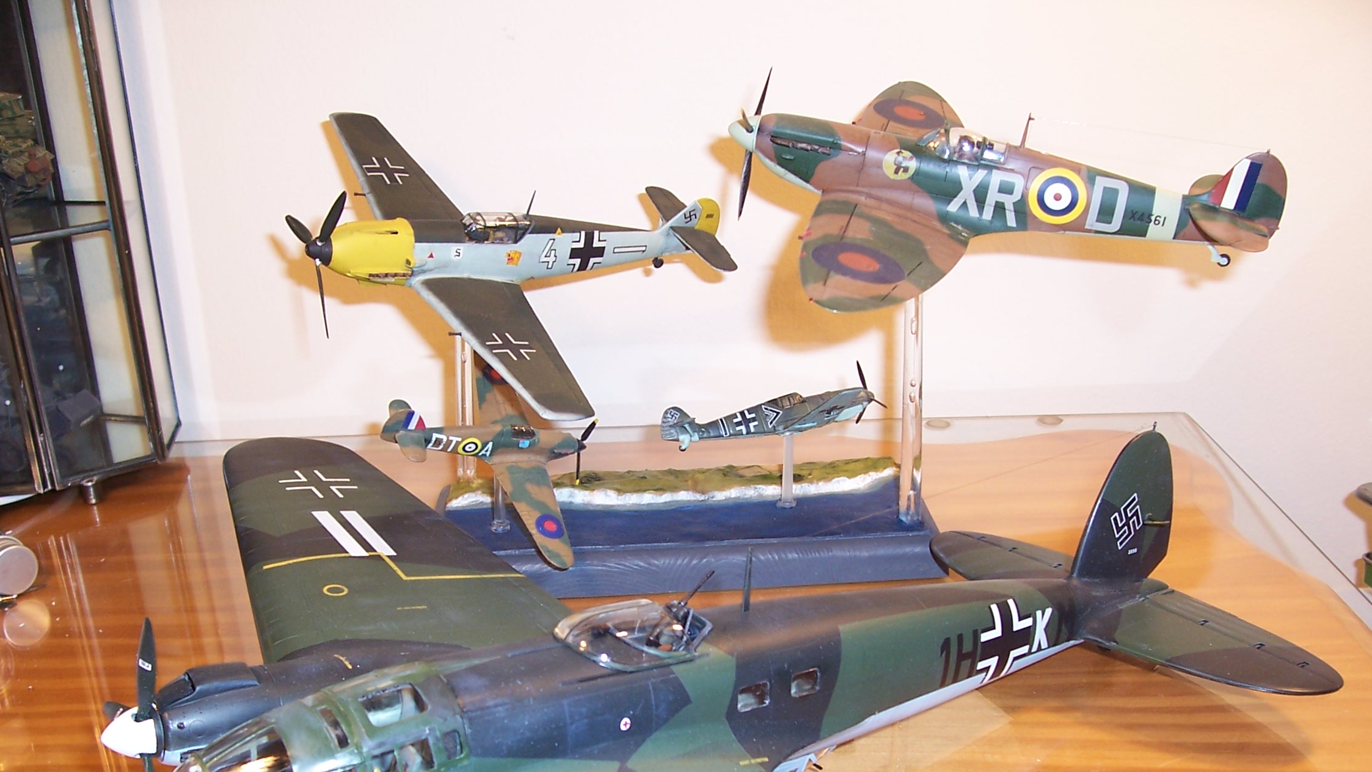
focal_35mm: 38
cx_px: 691
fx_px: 1382
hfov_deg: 52.8
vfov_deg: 30.9
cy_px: 517
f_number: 2.7
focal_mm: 5.6
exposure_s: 1/60
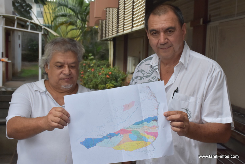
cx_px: 122
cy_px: 82
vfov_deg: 22.6
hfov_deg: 33.4
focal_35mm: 60
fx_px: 408
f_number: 9
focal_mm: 40
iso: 800
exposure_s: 1/320
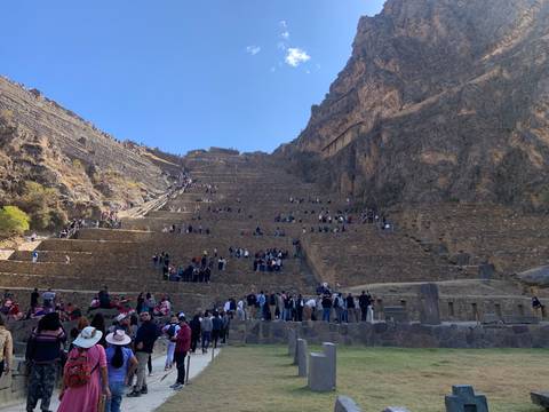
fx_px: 412
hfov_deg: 67.3
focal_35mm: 26
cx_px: 274
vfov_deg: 53.1
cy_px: 206
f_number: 1.8
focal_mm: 4.25
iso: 25
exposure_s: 1/835
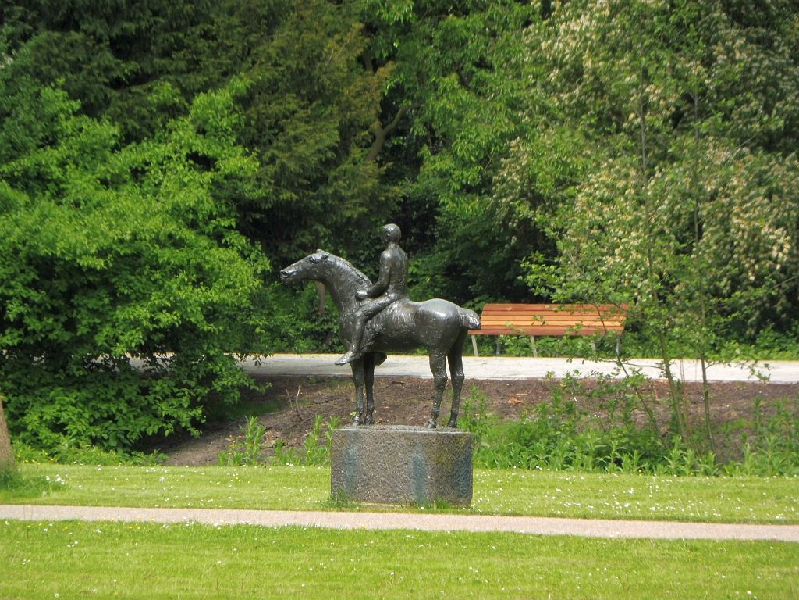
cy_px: 300
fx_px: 10525
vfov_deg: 3.3
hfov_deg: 4.3
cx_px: 400
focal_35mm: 456
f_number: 6.3
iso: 100
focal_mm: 81.7
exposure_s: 1/200
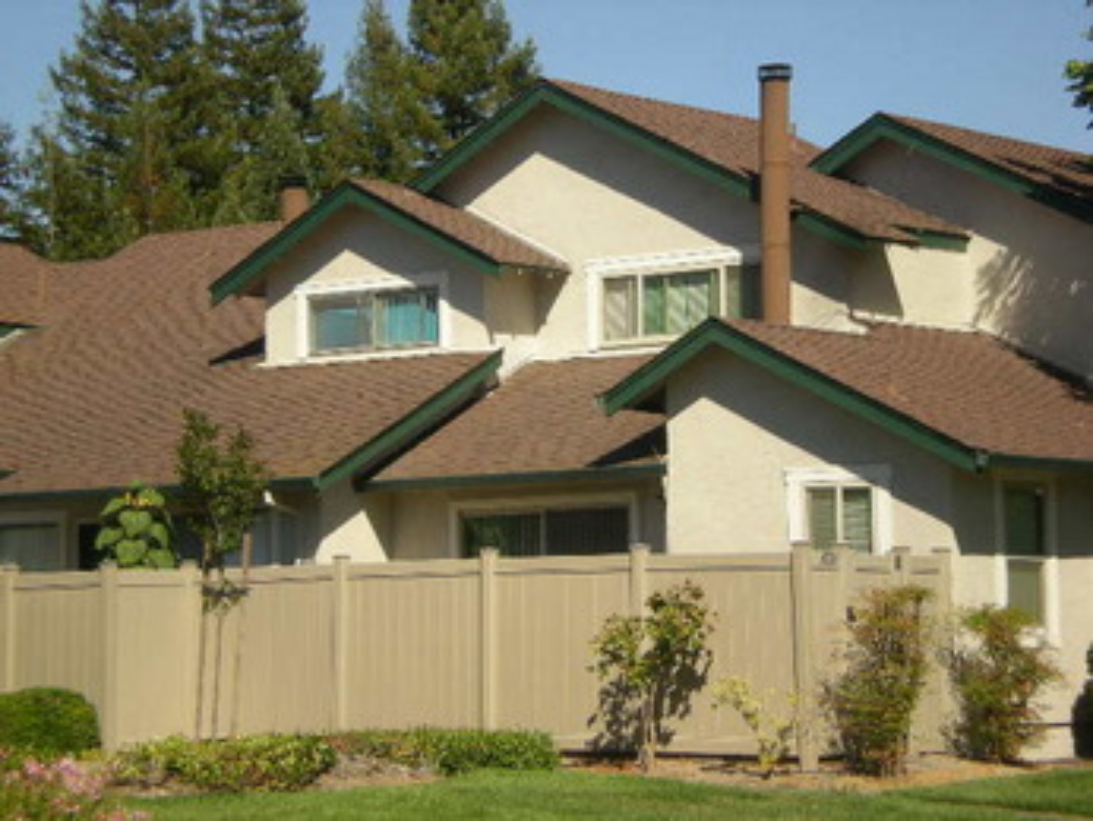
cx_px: 546
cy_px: 410
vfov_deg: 14.1
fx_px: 3318
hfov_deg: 18.7
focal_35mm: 105
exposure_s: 1/150
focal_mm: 17.3
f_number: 8
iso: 50
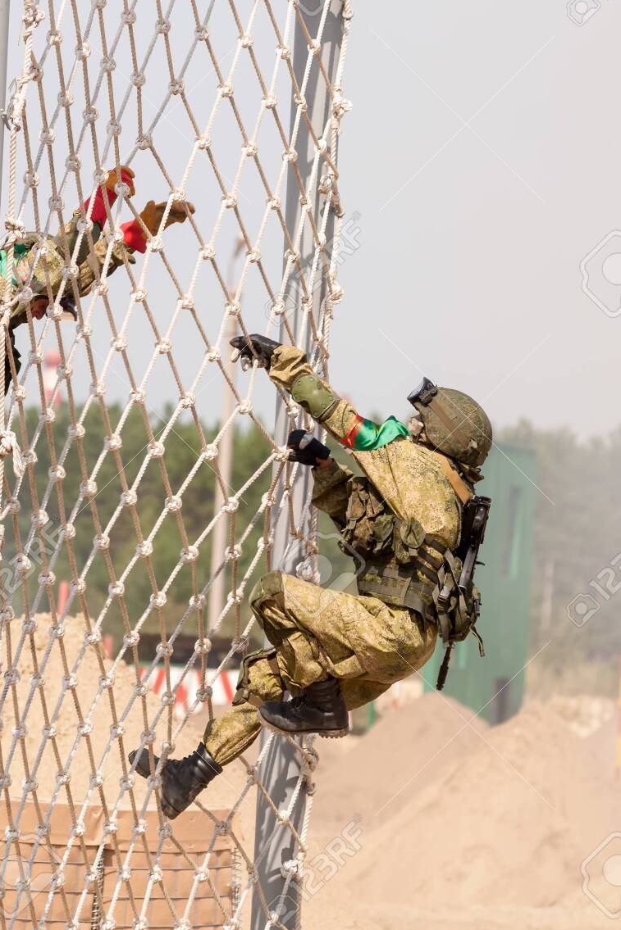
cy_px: 418
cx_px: 290
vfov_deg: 6.0
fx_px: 8898
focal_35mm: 344
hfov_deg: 4.0
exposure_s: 1/640
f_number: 8
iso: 250
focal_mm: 200
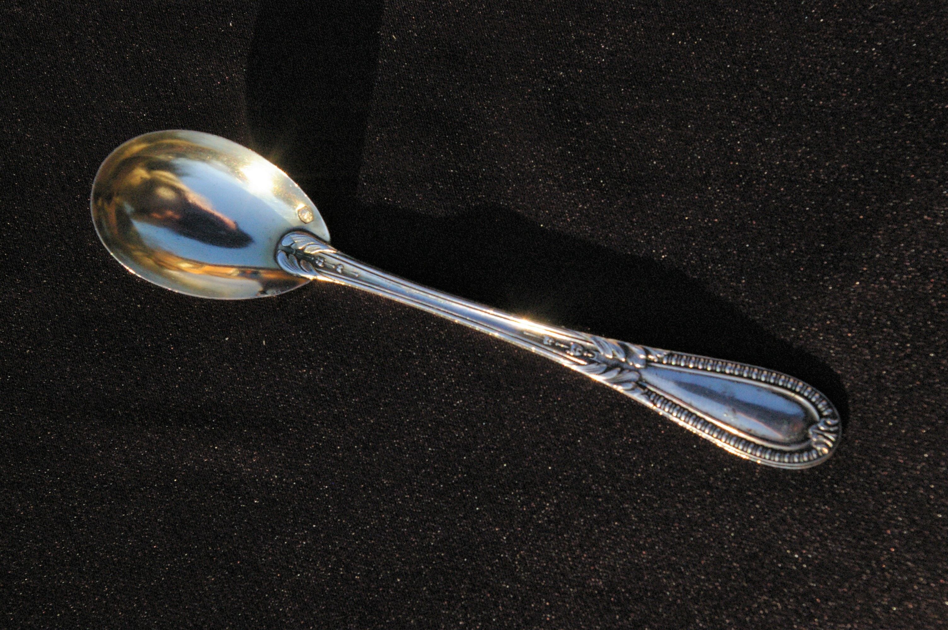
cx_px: 474
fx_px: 1026
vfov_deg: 34.1
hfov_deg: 49.6
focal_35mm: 39
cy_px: 315
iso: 1600
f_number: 8
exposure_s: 1/500
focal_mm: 26
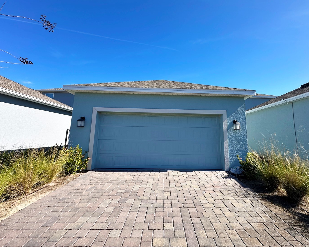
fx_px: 146
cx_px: 169
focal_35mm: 16
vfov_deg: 80.1
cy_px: 112
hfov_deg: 92.9
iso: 40
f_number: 2.2
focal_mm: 2.22
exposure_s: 1/1135
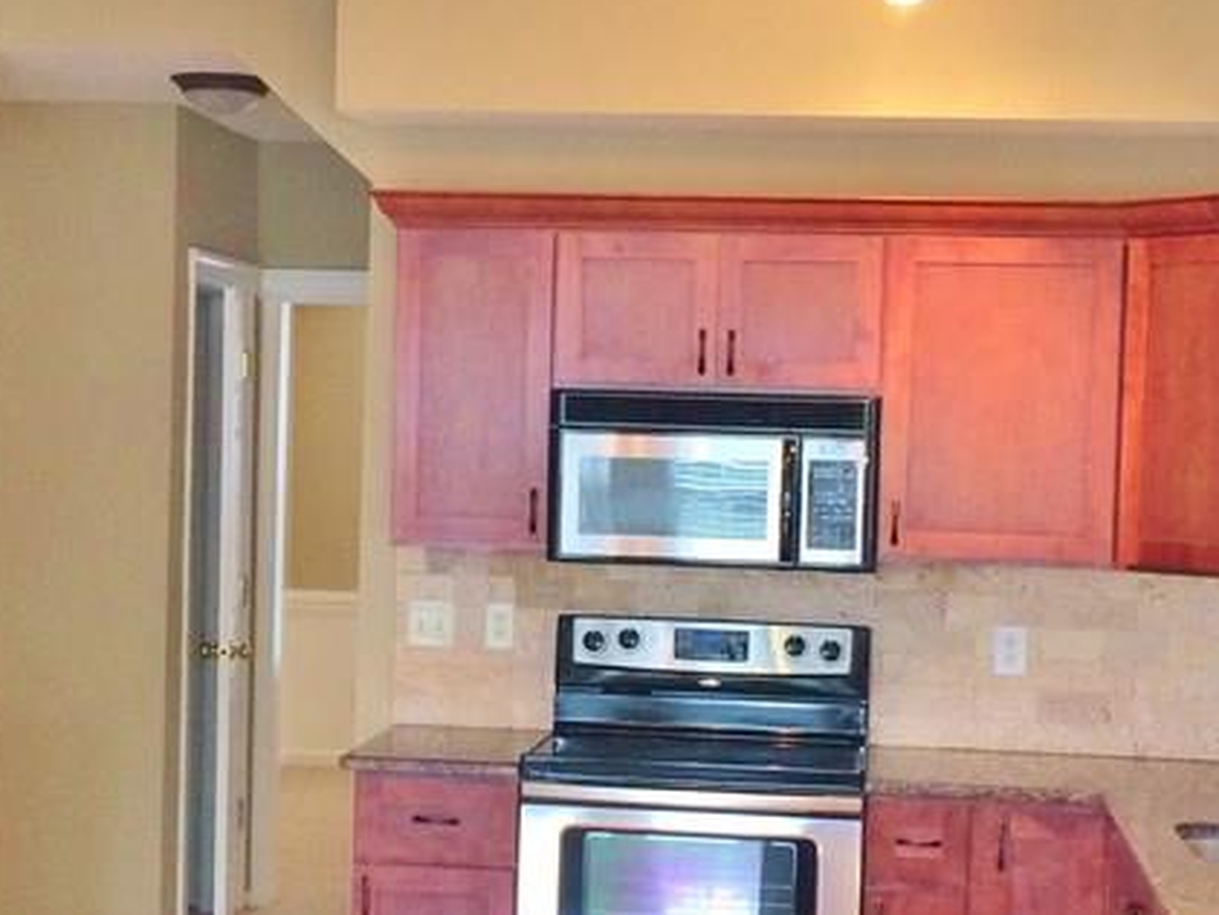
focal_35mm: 73
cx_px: 536
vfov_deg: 20.2
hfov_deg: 26.6
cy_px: 539
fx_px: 2571
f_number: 2.2
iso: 100
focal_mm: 4.12
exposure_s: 1/30
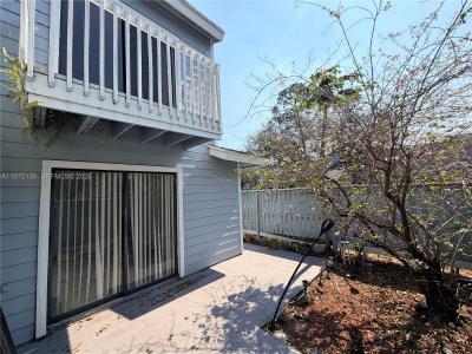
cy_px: 177
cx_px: 236
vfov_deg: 85.7
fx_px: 191
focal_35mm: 14
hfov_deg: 102.1
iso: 25
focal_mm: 2.22
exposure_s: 1/770
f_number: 2.2
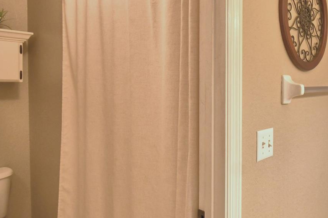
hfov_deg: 62.1
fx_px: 255
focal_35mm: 28
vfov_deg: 46.2
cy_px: 92
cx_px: 242
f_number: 4.5
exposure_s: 1/30
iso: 800
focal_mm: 10
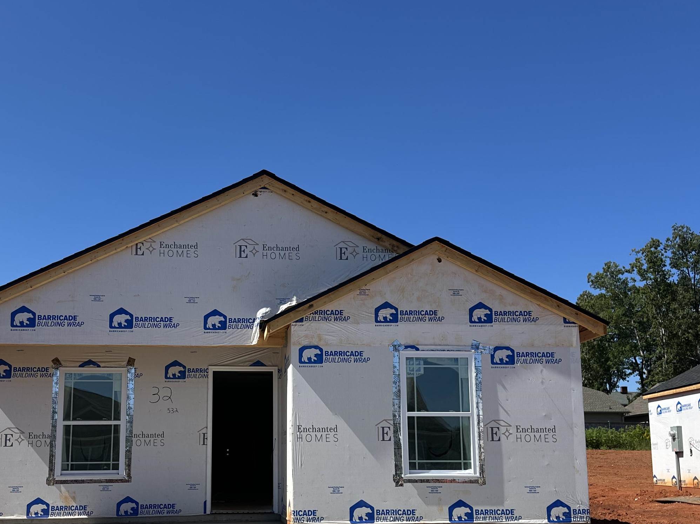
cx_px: 292
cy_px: 359
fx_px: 748
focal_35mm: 37
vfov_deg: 38.1
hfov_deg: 49.9
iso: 80
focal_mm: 6.86
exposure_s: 1/5848
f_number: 1.78
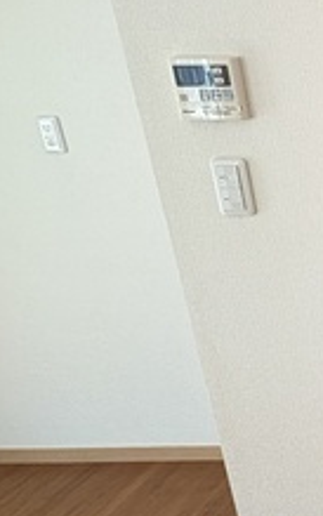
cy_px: 179
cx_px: 637
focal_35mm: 38
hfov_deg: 19.6
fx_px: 535
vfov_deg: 50.7
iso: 250
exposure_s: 1/84
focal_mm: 2.22
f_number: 2.2
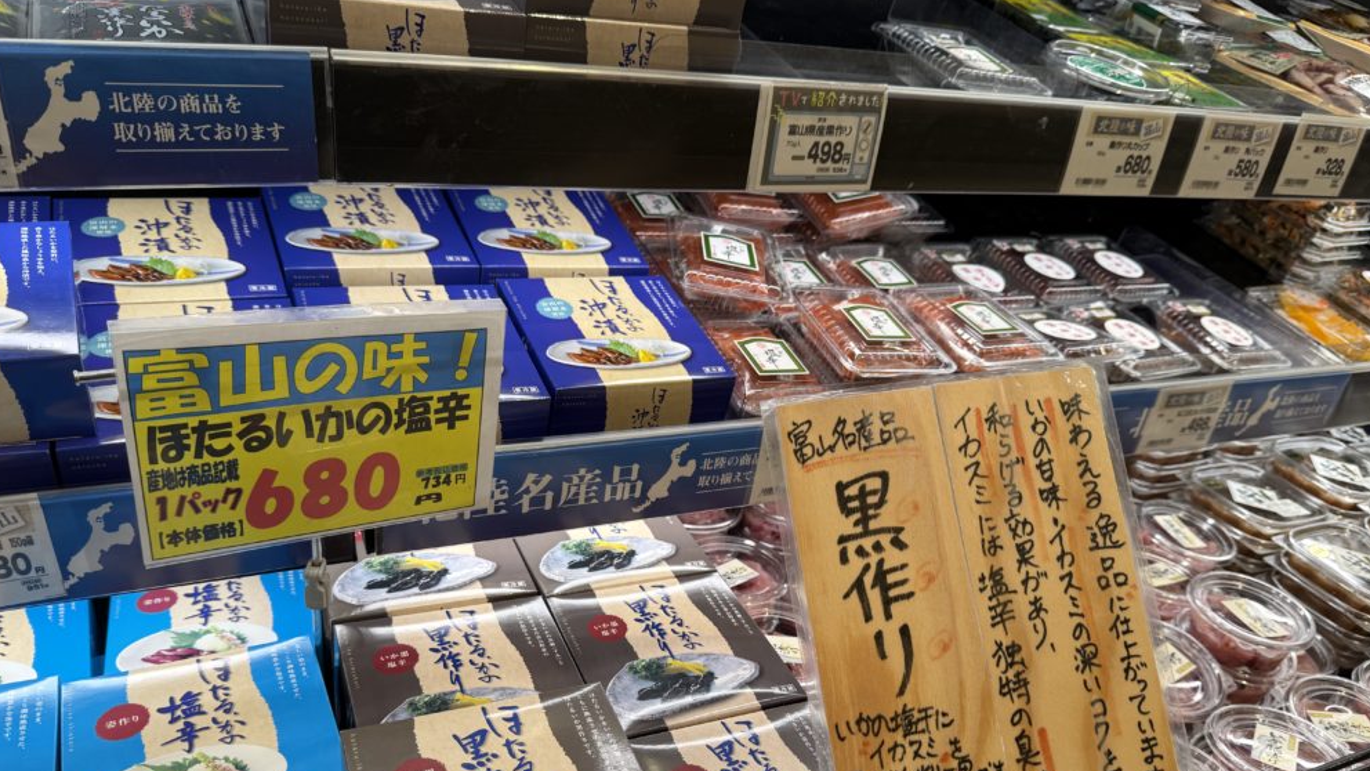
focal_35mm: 27
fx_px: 981
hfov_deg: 69.9
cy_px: 482
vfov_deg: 42.6
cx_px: 693
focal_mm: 6.76
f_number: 1.78
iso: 50
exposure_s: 1/121
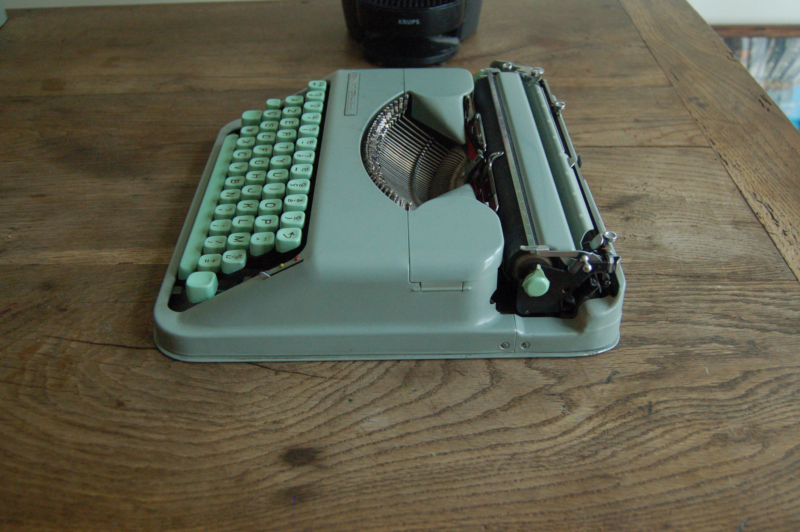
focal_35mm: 34
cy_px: 266
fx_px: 766
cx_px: 400
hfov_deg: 55.1
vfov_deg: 38.3
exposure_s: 1/60
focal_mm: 23
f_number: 4
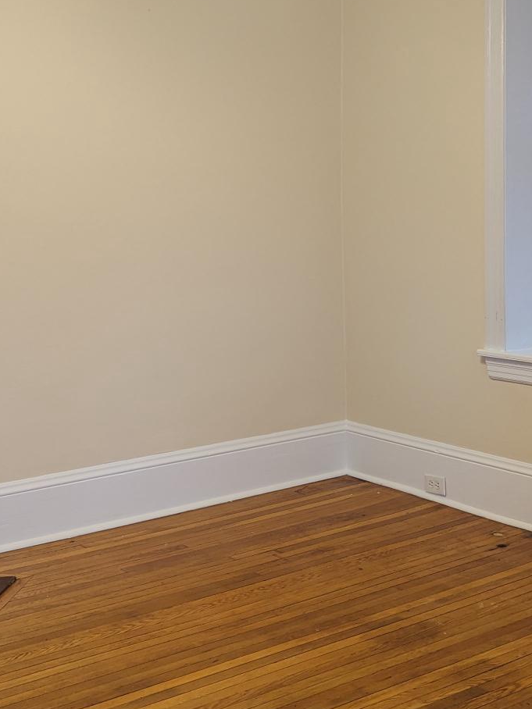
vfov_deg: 35.2
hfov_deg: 27.0
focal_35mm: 54
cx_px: 268
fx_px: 1107
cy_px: 238
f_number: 1.85
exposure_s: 1/23.8
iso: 82
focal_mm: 6.81
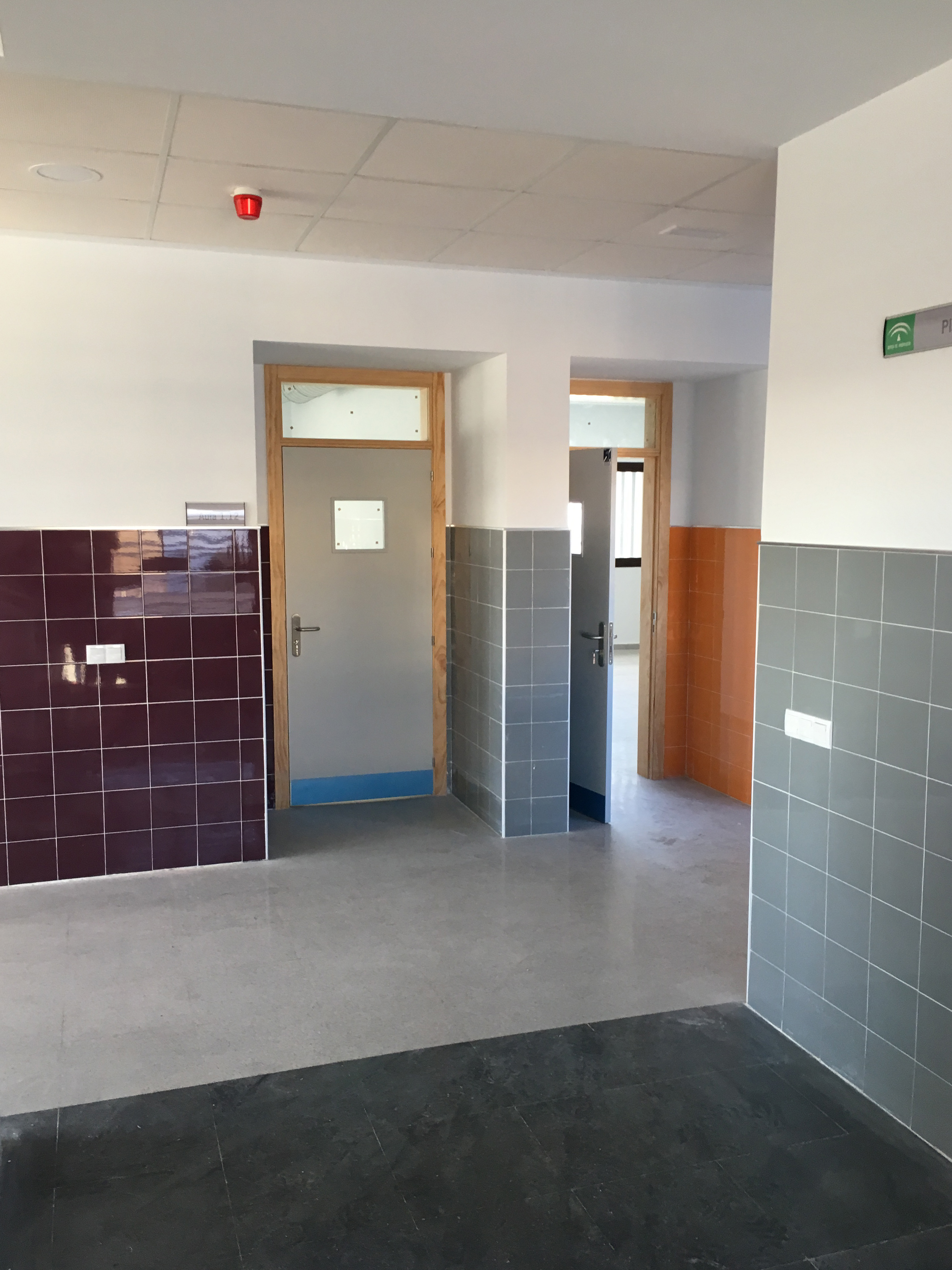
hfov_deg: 48.2
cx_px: 476
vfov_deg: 61.7
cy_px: 635
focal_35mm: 29
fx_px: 1063
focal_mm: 4.15
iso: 64
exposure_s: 1/30
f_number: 2.2
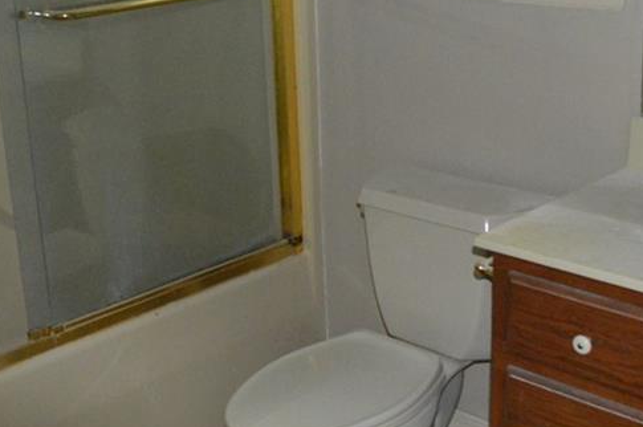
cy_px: 175
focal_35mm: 57
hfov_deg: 35.1
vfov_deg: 23.7
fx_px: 1017
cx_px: 333
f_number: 3.5
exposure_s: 1/60
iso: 3200
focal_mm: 18
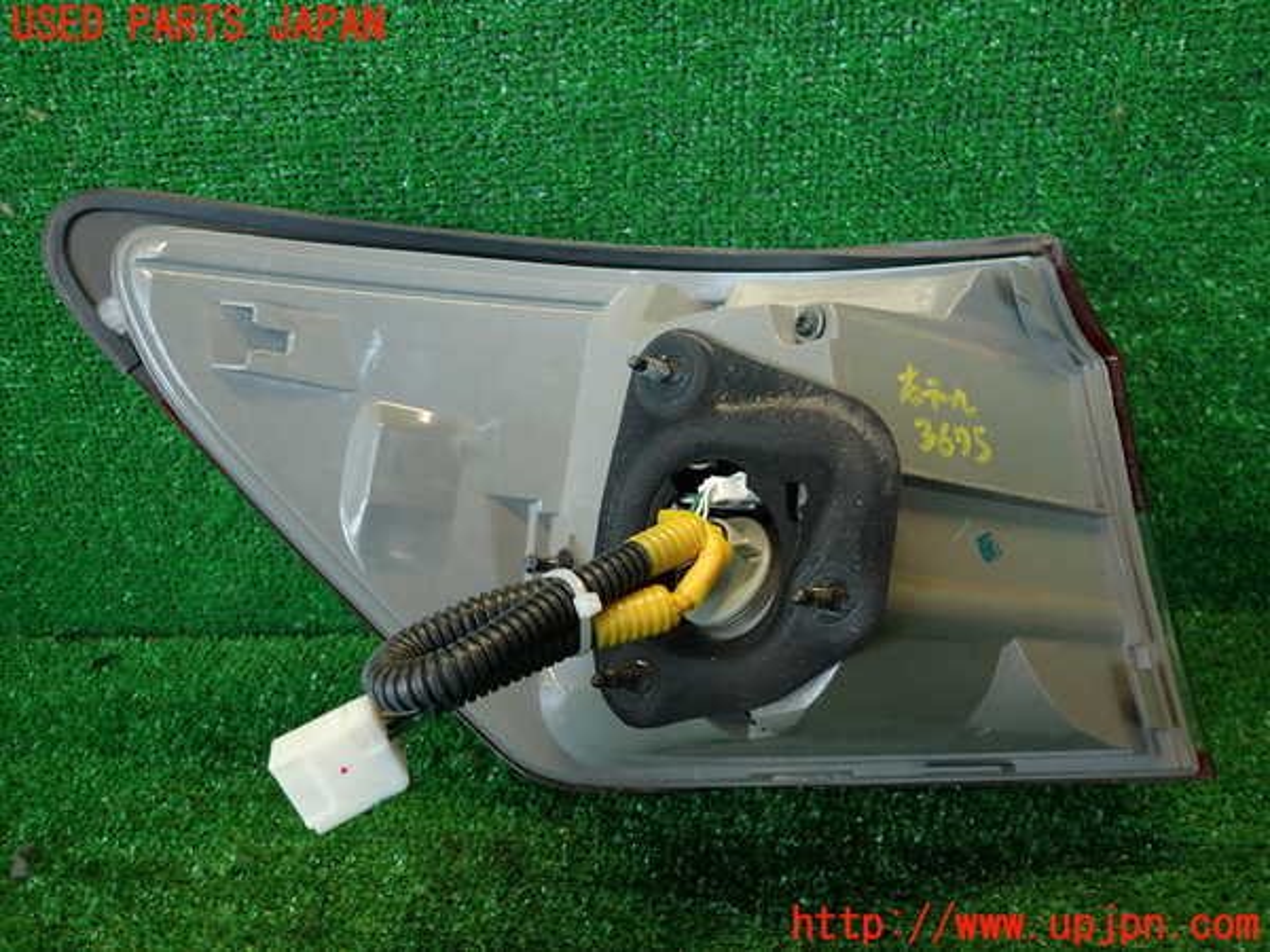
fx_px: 917
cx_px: 635
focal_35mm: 25
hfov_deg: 69.4
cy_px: 476
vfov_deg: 54.9
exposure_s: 1/60
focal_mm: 4.5
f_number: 2
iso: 200
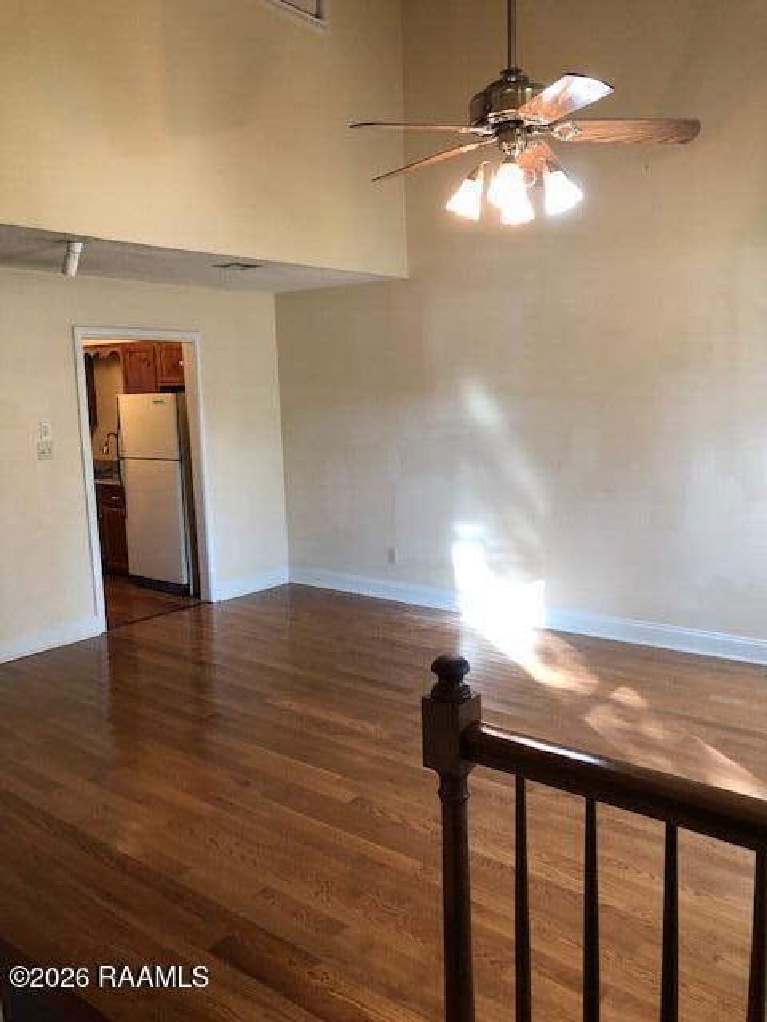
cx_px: 384
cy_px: 511
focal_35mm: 28
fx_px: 827
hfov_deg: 49.7
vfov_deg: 63.4
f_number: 1.8
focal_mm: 3.99
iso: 40
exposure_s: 1/15
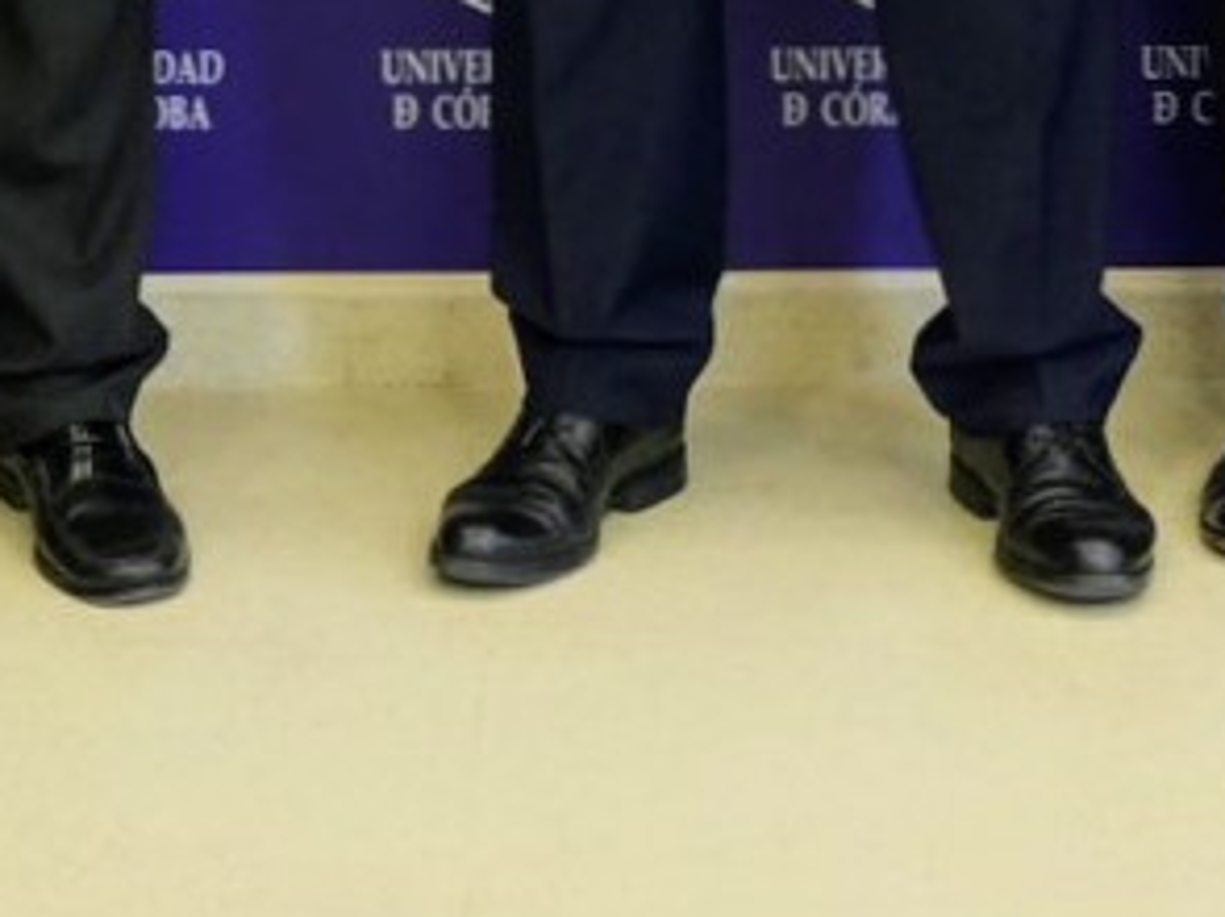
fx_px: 5551
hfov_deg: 12.6
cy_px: -1223
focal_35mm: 157
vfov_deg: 8.7
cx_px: 615
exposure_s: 1/320
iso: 2500
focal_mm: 30
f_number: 3.2
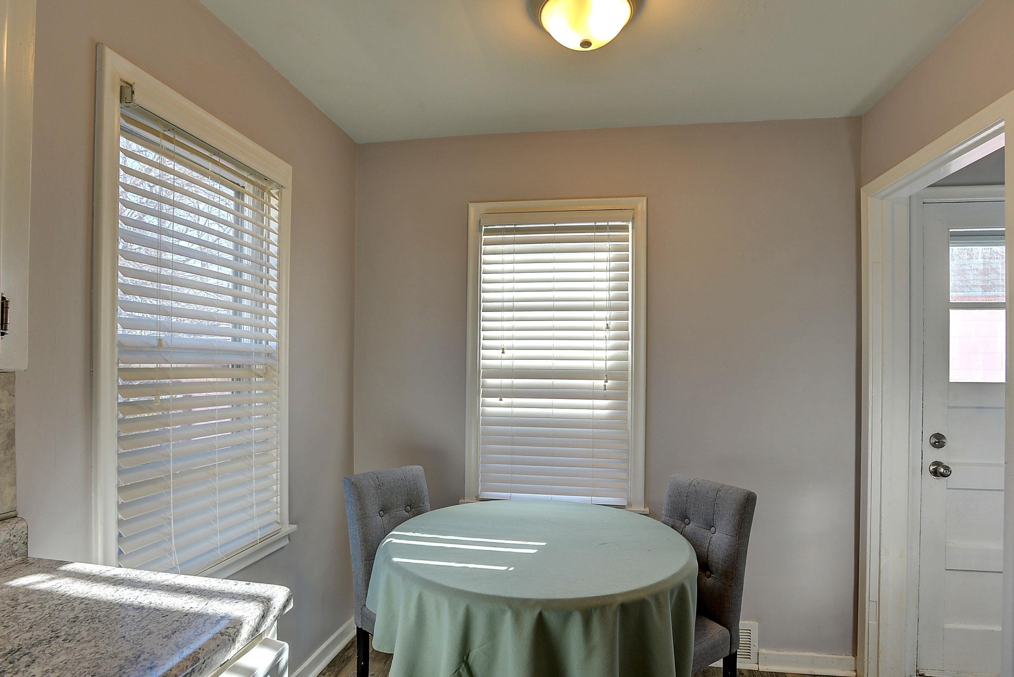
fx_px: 535
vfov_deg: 64.5
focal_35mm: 19
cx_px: 510
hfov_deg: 86.9
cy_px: 367
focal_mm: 17
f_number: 9
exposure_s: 1/80
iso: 400
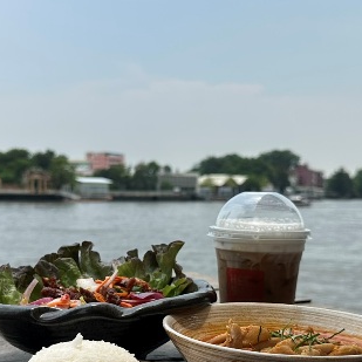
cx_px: 158
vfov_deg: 30.9
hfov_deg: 31.1
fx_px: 651
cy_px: 230
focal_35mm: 55
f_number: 1.78
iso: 80
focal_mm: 6.86
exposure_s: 1/6623
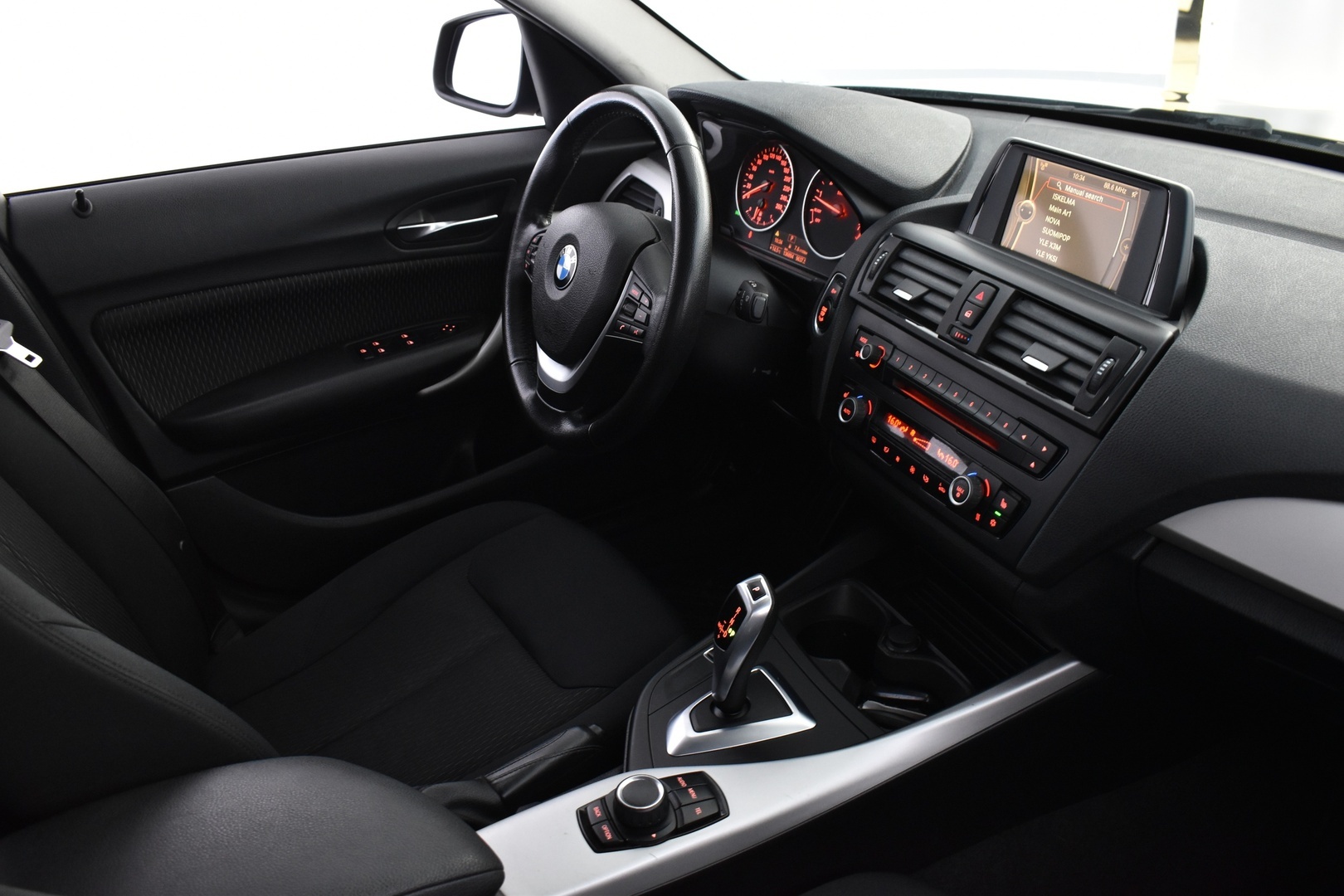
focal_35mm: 30
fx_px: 1120
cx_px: 672
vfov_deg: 43.6
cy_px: 448
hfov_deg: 61.9
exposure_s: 1/8
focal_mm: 20
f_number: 5.6
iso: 1250
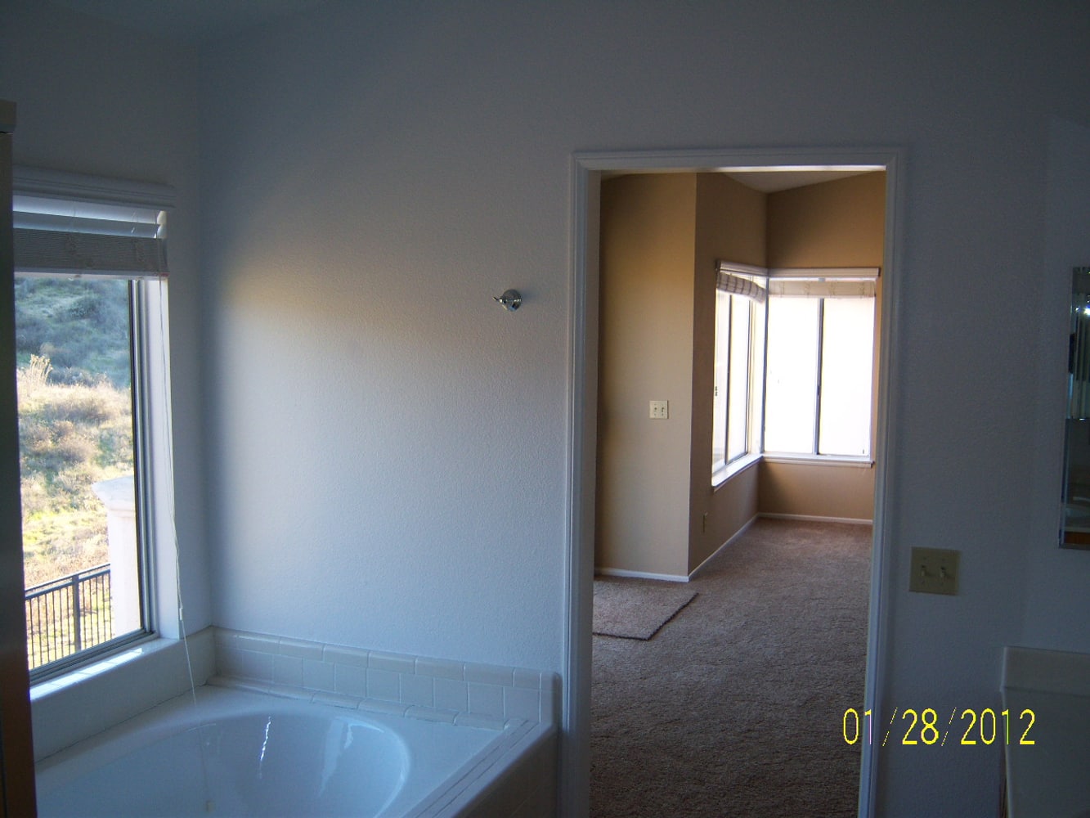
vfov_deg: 39.7
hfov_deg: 51.4
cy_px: 409
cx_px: 545
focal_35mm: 36
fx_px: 1134
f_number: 2.8
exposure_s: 1/60
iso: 80
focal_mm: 7.5
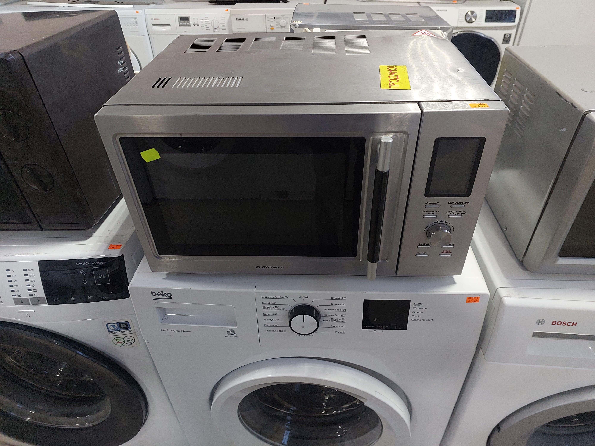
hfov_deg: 73.9
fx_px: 395
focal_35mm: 23
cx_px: 298
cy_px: 223
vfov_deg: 58.9
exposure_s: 1/50
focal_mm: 5.06
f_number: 1.8
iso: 250
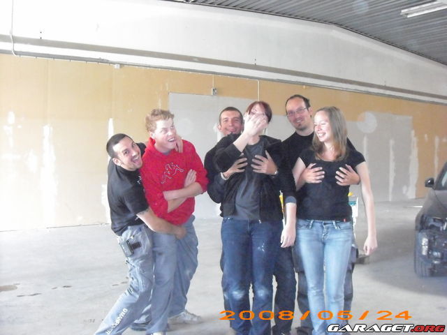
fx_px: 478
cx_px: 224
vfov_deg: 38.7
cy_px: 168
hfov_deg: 50.1
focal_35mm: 37
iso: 1600
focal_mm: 6.2
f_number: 2.7
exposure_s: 1/200
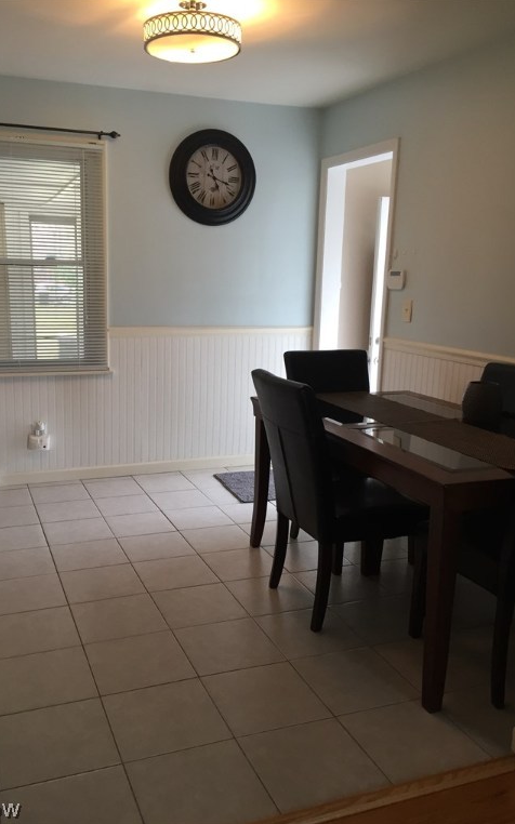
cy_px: 411
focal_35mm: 31
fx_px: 696
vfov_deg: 61.2
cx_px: 220
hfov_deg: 40.5
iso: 64
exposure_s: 1/30
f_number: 2.2
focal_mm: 4.15
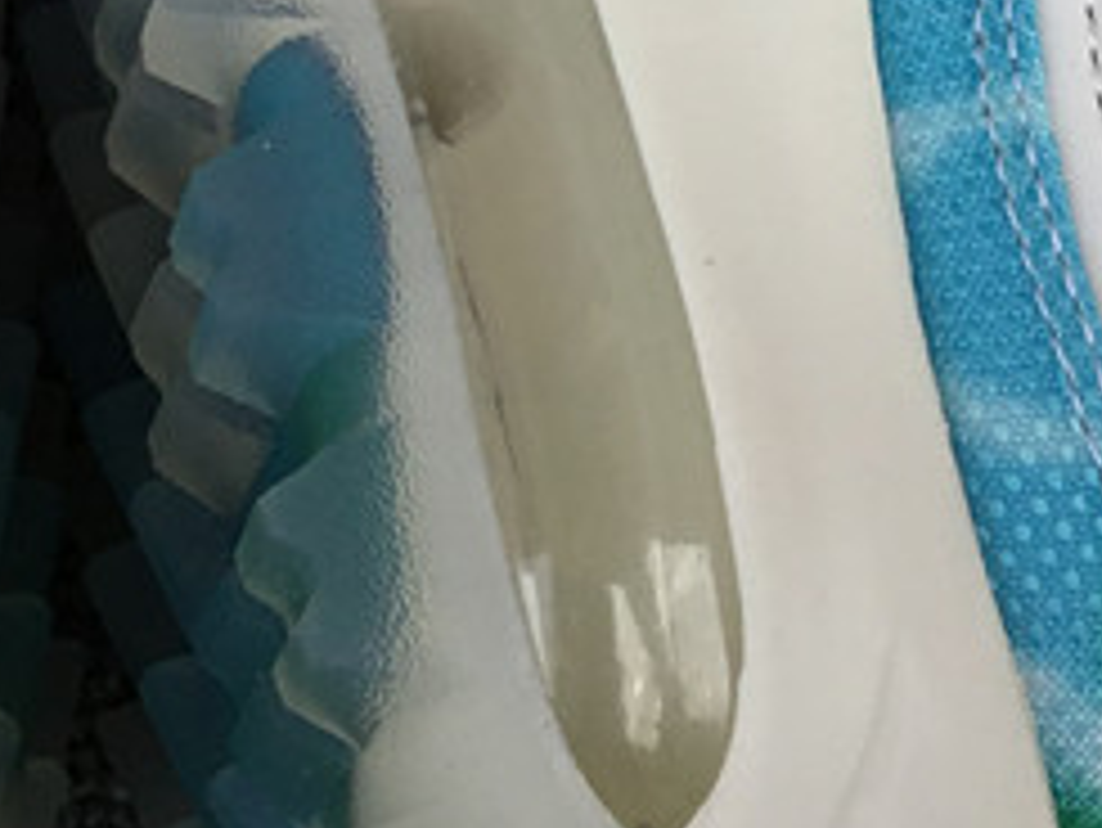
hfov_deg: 17.2
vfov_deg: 12.6
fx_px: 3631
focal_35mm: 114
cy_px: -232
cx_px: 405
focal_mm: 3.3
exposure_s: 1/369
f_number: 2.4
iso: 25
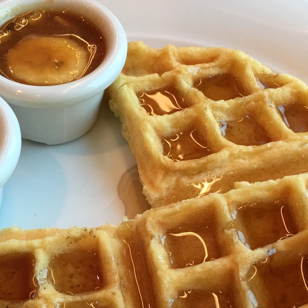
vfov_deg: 29.9
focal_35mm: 56
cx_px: 129
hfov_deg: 30.5
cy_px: 240
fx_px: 564
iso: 25
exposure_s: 1/15
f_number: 2.2
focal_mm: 4.15
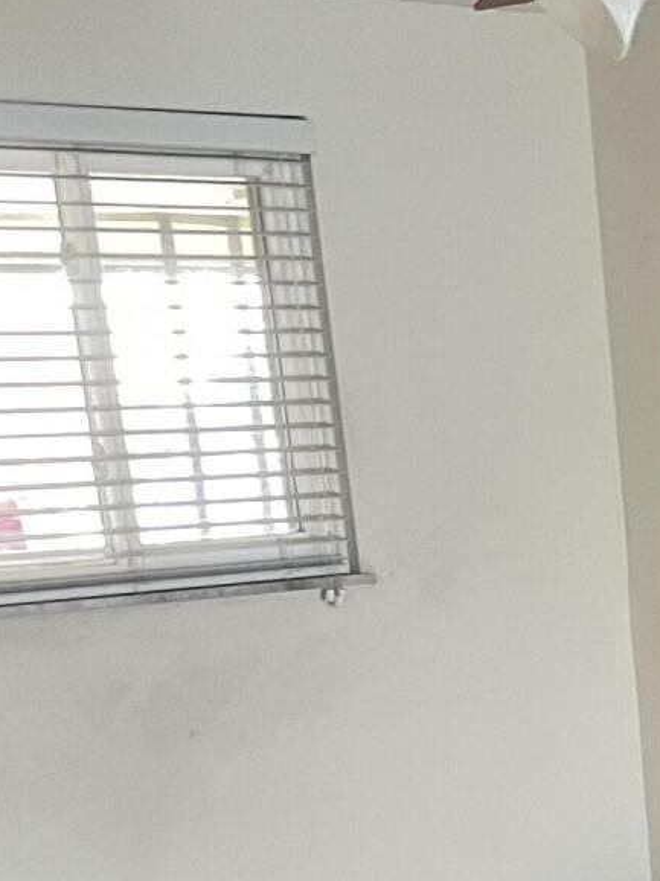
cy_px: 980
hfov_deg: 15.0
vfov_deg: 20.7
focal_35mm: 90
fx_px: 2290
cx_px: 1040
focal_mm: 4.2
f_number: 1.6
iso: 500
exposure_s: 1/60
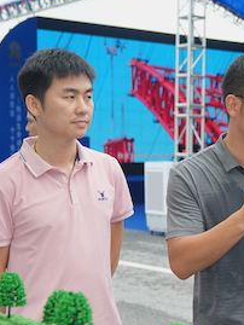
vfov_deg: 23.5
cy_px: 214
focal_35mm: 83
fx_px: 779
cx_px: 249
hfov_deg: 17.4
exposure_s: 1/250
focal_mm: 29
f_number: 3.2
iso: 100
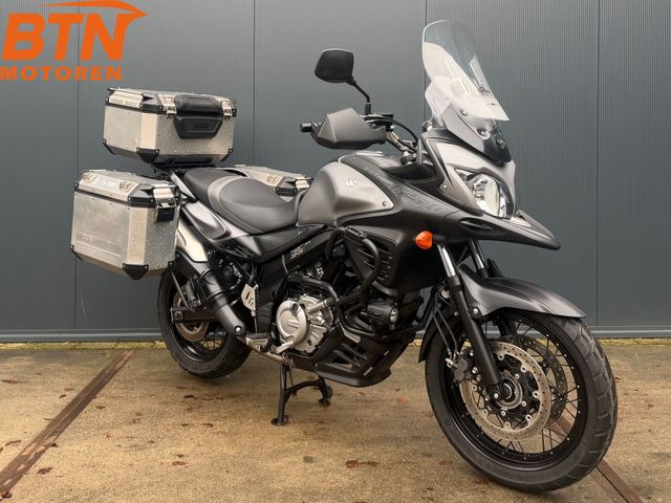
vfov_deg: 56.8
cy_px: 252
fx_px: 465
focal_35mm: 24
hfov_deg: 71.6
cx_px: 336
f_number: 1.78
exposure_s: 1/121
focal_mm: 6.76
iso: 125
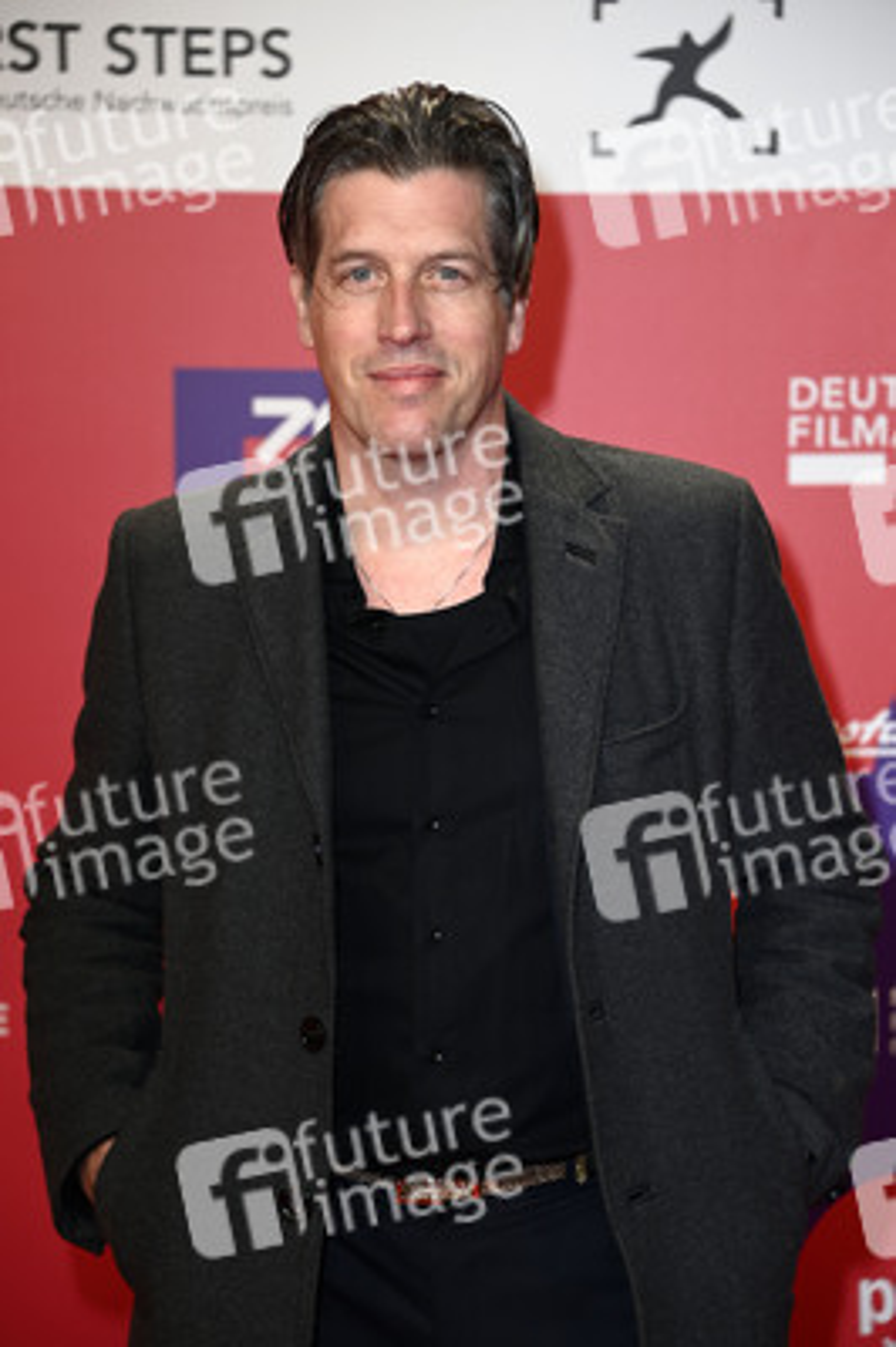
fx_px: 4338
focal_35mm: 116
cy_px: 674
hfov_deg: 11.8
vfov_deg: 17.7
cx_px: 448
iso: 640
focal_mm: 116
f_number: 5.6
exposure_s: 1/250
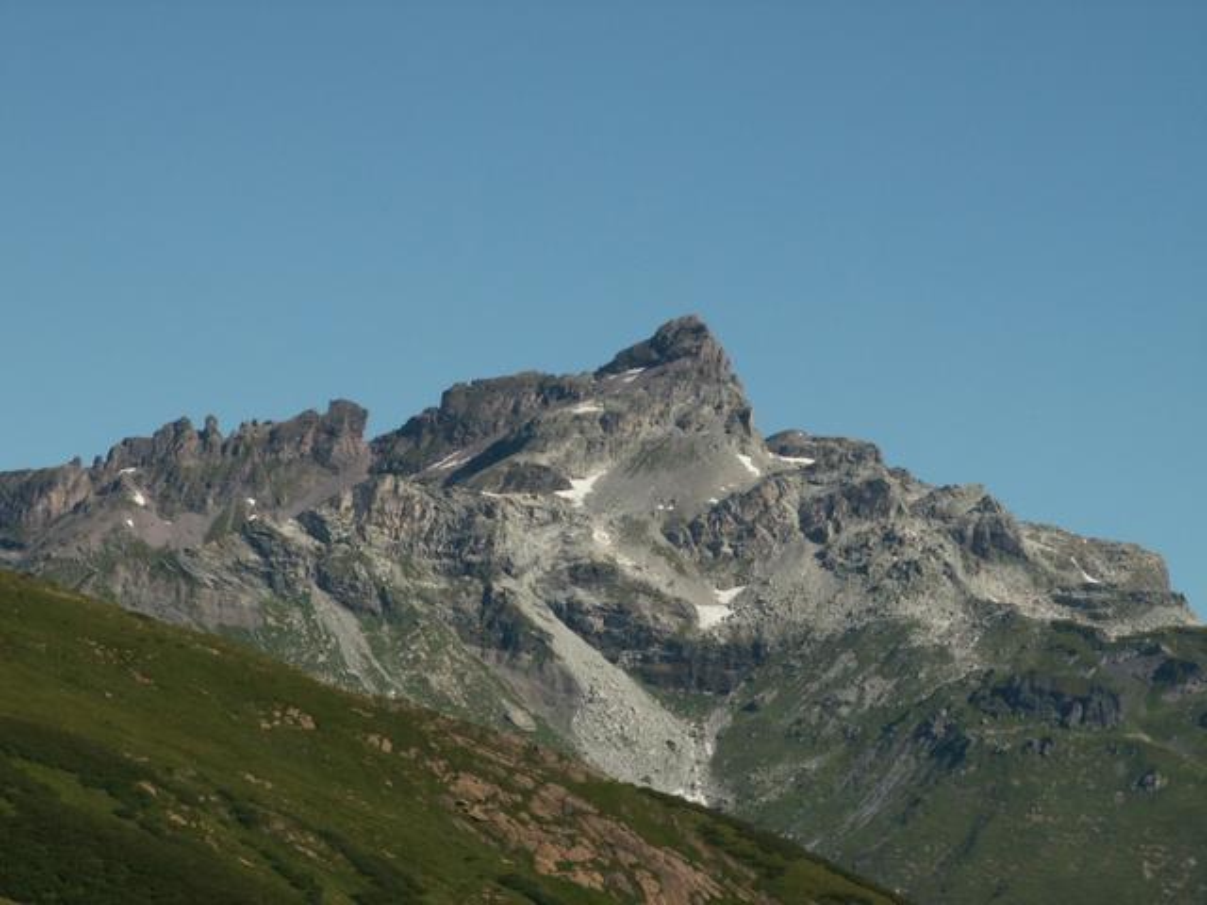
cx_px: 604
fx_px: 5126
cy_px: 452
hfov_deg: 13.4
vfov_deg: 10.1
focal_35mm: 147
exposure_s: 1/200
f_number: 8
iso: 50
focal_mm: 23.98
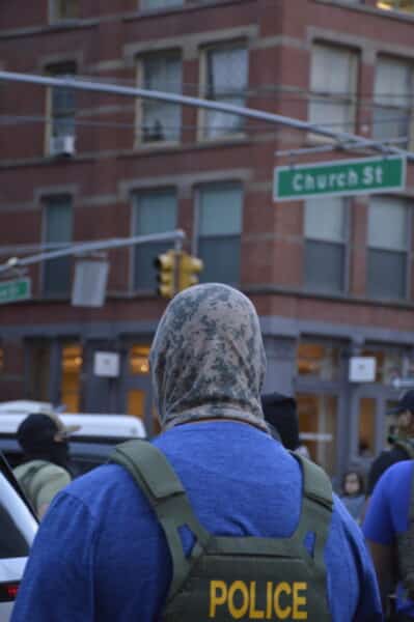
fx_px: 1944
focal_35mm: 112
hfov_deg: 12.2
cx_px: 207
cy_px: 311
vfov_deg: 18.2
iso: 200
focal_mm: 75
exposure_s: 1/100
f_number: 5.6
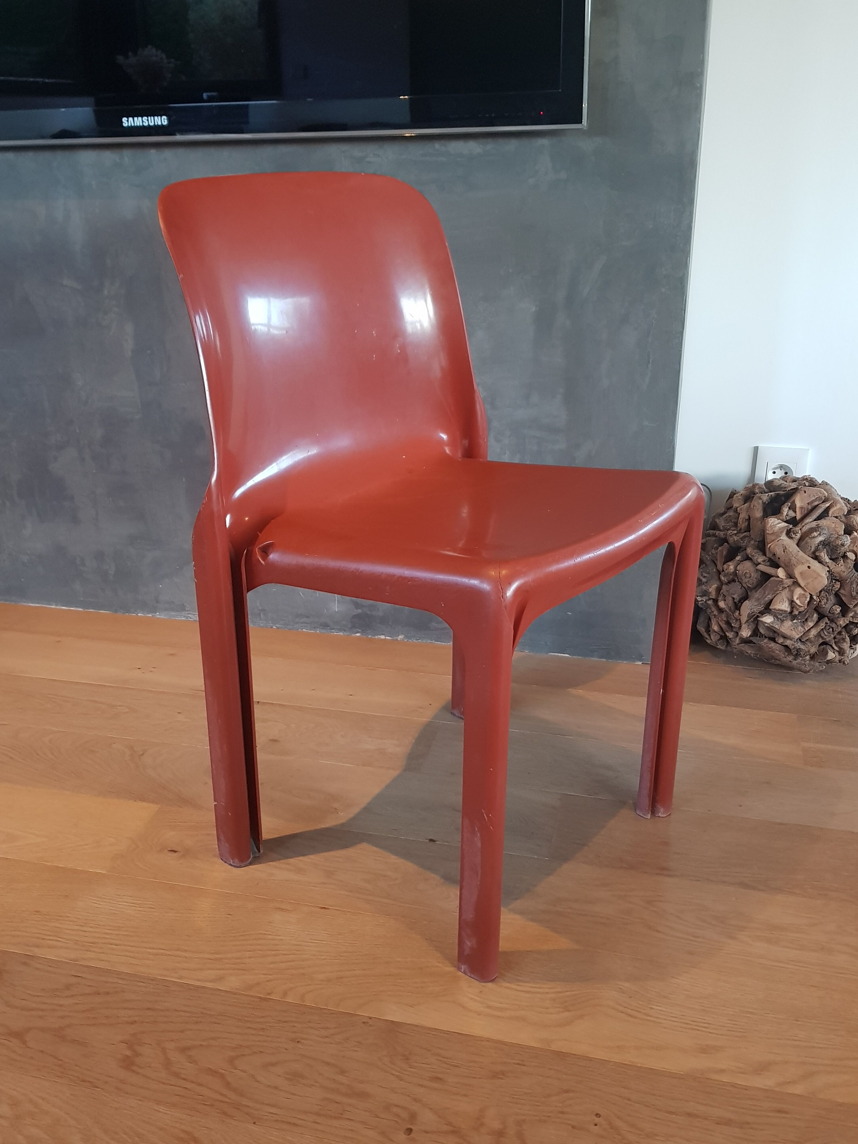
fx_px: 859
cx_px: 429
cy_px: 572
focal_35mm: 26
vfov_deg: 67.3
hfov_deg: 53.1
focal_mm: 4.2
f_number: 1.7
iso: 200
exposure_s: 1/33
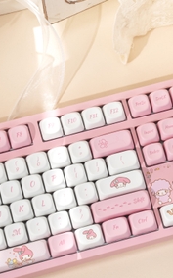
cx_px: 181
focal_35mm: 181
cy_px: 143
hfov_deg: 7.2
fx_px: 1368
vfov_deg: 11.6
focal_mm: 70
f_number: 8
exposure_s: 1/160
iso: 640
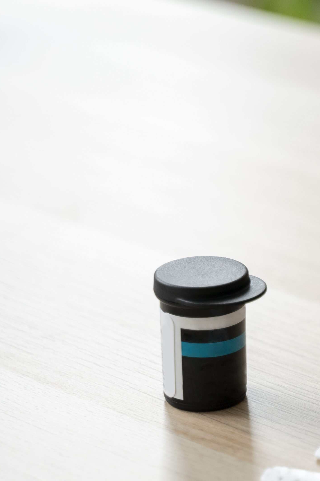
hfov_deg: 8.0
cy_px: 172
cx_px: 648
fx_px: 2187
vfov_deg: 12.5
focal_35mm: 164
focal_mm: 58
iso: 640
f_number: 3.2
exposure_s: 1/320
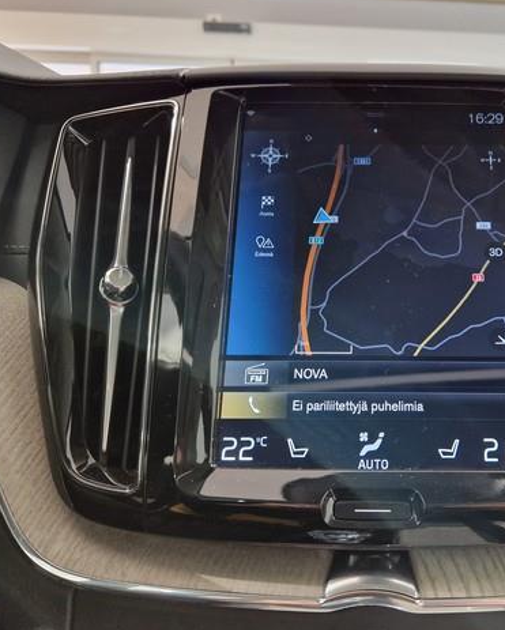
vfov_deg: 57.1
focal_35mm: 31
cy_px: 308
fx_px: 579
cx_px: 378
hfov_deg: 45.5
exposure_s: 1/40
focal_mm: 5.4
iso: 640
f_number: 1.8
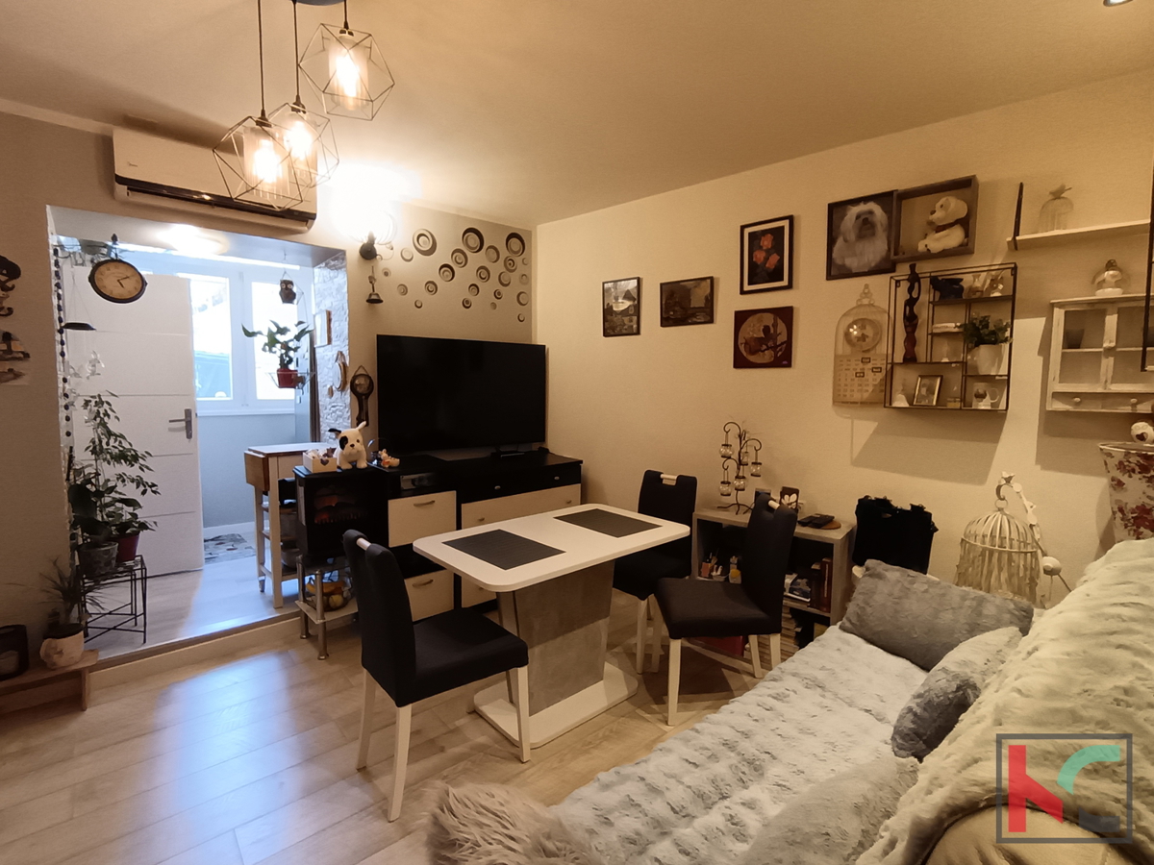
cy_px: 432
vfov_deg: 74.7
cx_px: 577
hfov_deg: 91.0
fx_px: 567
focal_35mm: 17
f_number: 2.2
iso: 718
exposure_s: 1/25
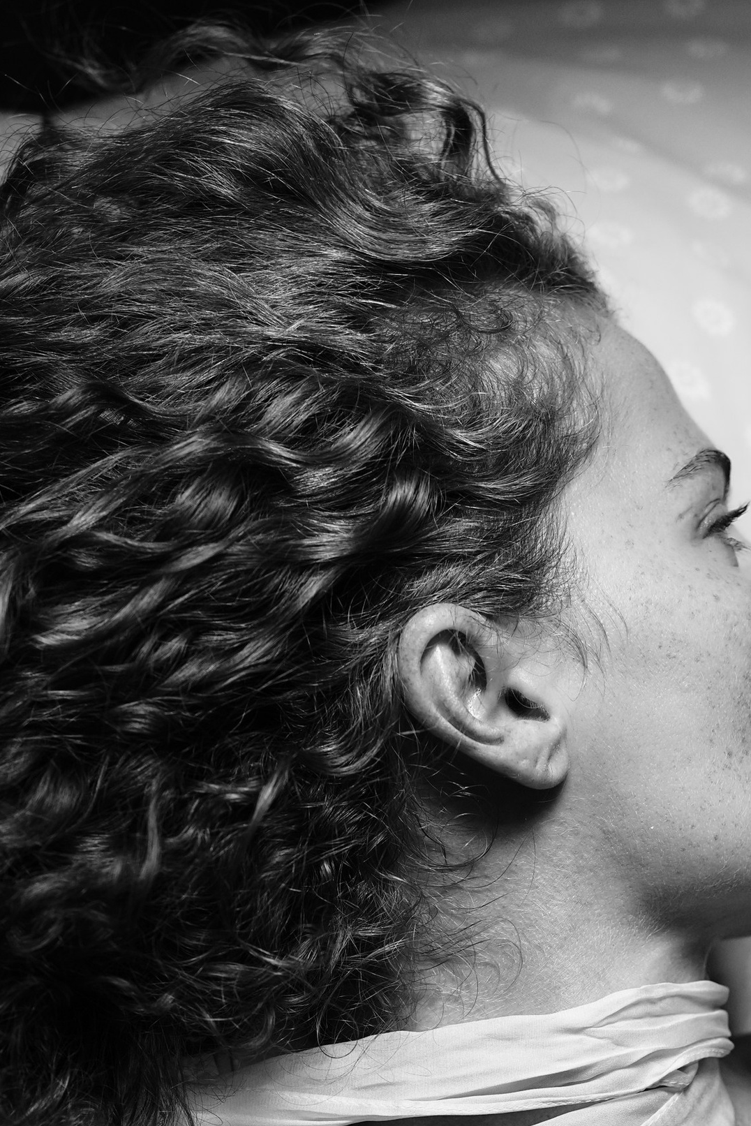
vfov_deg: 16.6
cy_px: 1299
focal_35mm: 119
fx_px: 3722
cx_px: 545
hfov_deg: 11.5
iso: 800
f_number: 2.8
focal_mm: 50
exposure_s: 1/100
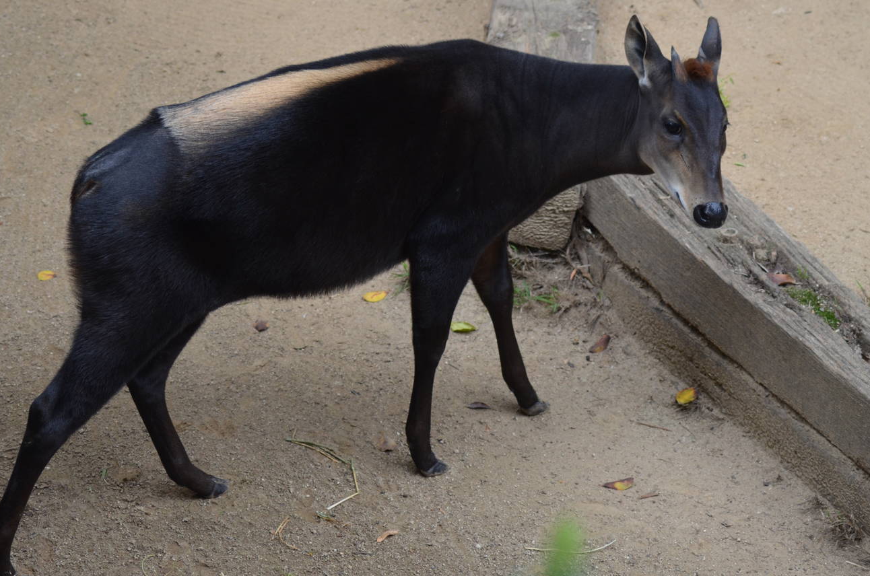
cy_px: 265
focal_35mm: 130
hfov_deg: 15.8
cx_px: 377
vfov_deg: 10.5
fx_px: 3135
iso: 400
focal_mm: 70
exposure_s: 1/400
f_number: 5
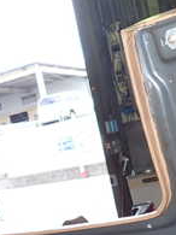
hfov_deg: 19.0
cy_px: 171
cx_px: 48
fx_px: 523
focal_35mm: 77
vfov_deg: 25.1
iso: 100
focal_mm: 4.5
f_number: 2
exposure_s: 1/100
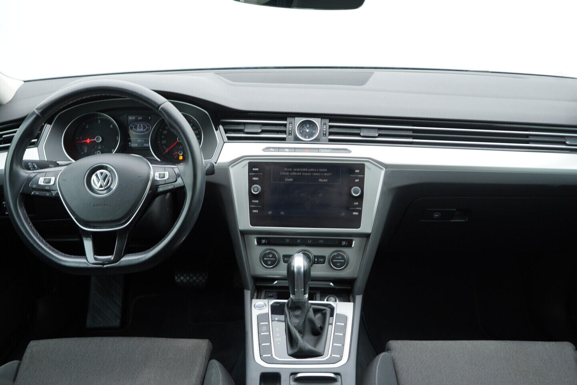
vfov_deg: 36.9
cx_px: 288
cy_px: 192
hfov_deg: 53.1
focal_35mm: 36
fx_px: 577
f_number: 2.8
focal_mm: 24
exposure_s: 1/40
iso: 160
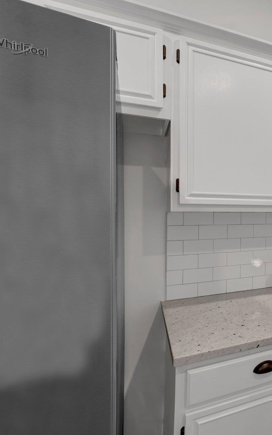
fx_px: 280
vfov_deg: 75.7
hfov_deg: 41.0
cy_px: 218
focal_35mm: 24
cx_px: 303
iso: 400
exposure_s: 1/6
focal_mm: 15.4
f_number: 8
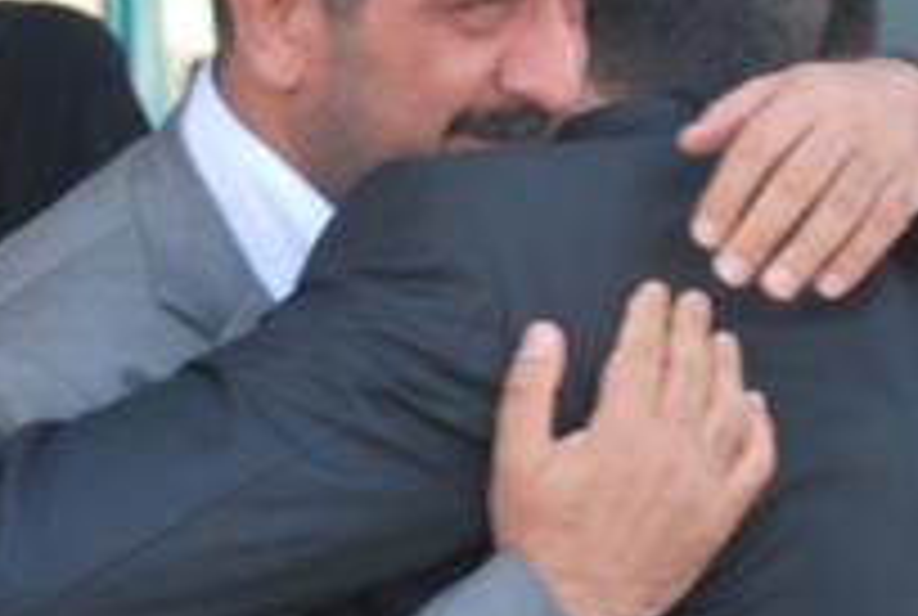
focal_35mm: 350
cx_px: 538
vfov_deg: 3.9
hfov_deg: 5.9
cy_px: 360
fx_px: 8945
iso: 200
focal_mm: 98
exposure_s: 1/125
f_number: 5.6
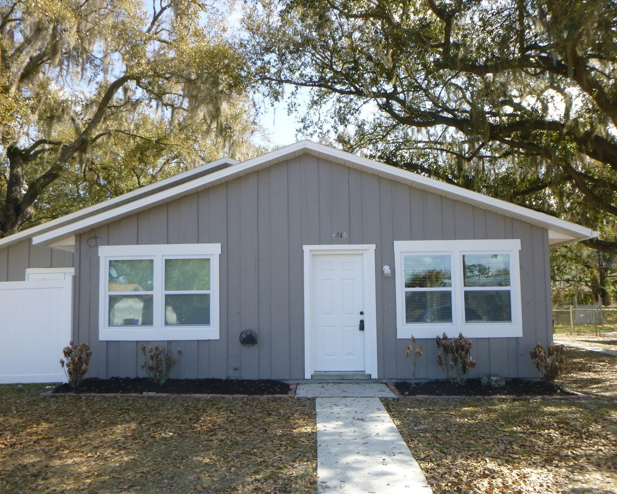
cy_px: 264
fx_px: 511
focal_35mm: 28
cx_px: 287
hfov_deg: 62.1
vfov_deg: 51.5
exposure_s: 1/160
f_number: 3.9
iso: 100
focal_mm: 4.5
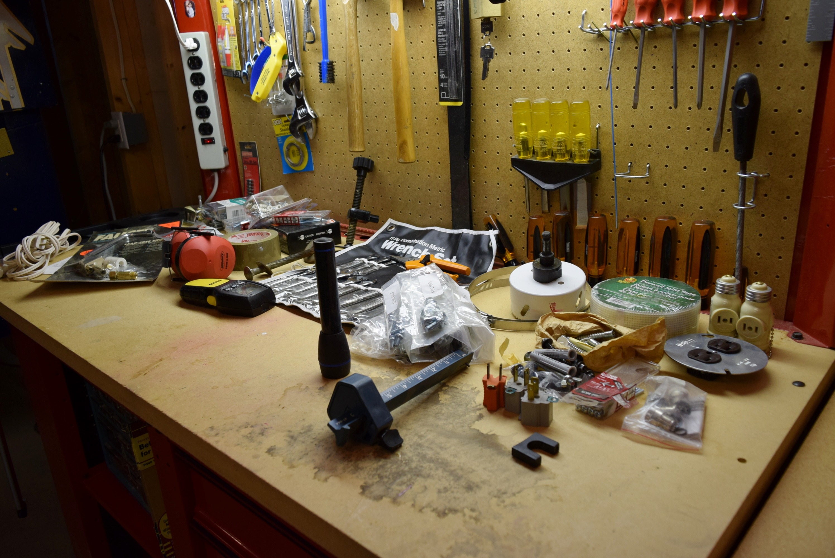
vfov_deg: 48.0
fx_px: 627
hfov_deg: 67.3
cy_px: 279
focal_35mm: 27
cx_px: 418
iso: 400
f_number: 5
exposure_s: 1/100
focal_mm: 18
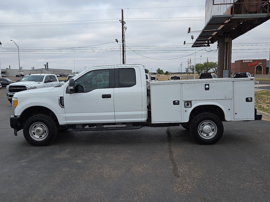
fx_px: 250
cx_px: 135
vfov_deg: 44.2
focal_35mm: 32
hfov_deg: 56.8
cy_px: 101
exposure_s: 1/1000
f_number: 1.8
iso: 76
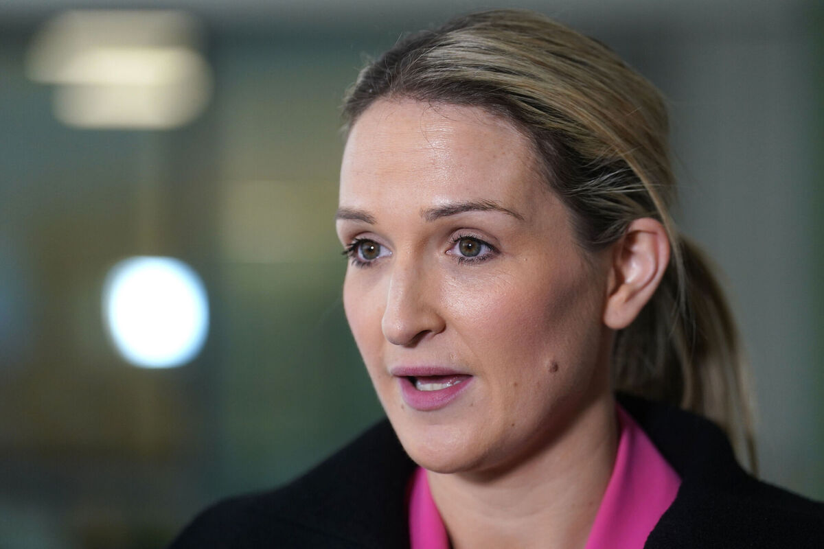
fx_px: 3227
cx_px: 412
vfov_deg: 9.7
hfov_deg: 14.6
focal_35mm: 141
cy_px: 274
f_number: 2.8
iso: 1600
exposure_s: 1/500
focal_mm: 141
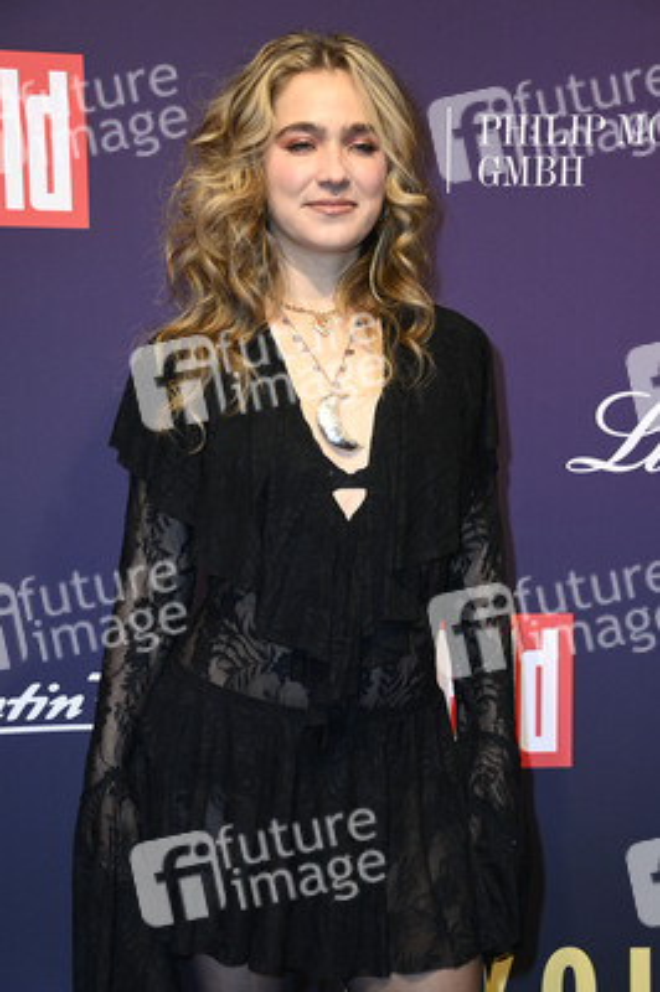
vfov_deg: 26.0
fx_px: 2149
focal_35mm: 78
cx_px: 330
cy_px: 496
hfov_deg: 17.5
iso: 500
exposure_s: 1/250
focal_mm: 78
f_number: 5.6
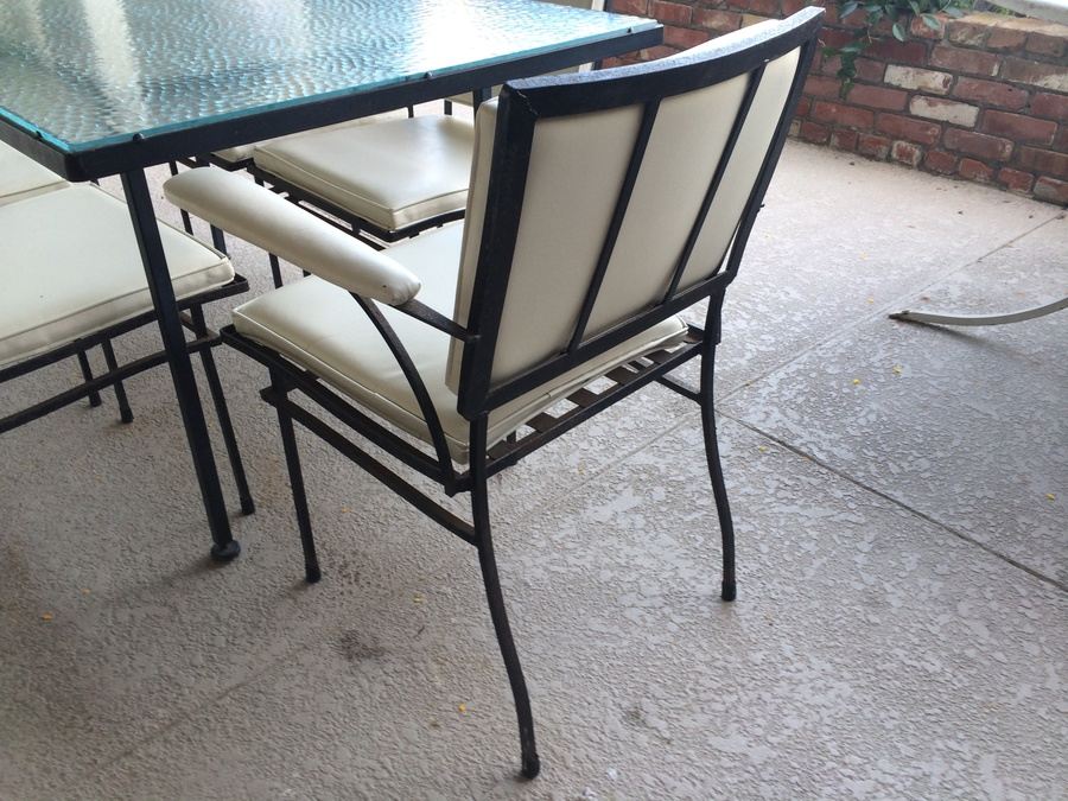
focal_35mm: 30
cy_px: 400
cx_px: 534
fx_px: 926
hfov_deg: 60.0
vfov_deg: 46.8
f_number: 2.2
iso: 40
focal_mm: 4.12
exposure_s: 1/60
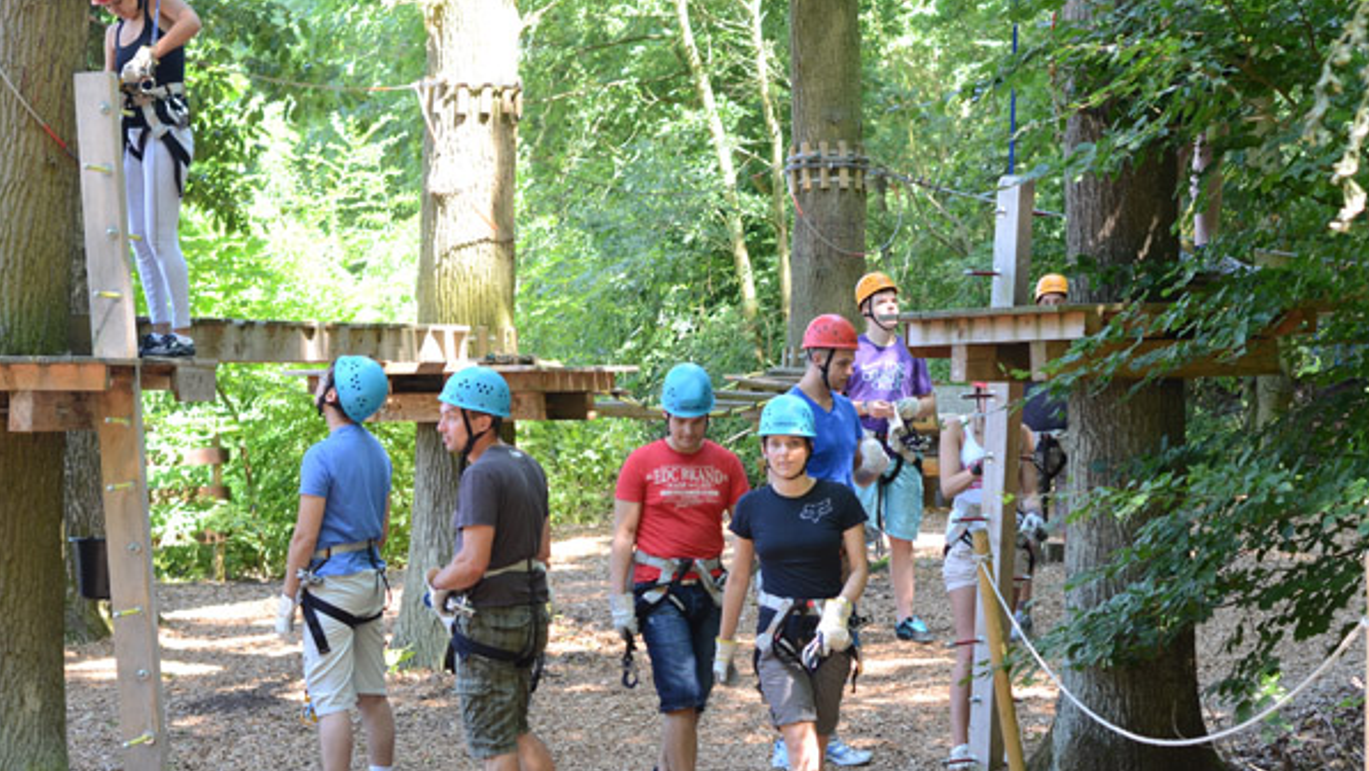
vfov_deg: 15.3
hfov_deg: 26.8
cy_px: 395
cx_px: 683
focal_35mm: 79
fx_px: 2868
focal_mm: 50
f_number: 4
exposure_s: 1/60
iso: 250
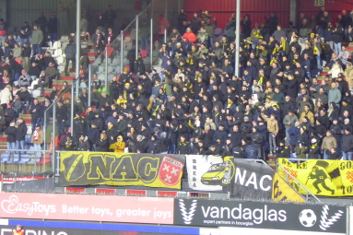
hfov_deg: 11.8
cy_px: 100
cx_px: 191
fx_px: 1715
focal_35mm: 175
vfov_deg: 7.8
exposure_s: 1/13
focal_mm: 25.6
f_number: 5.4
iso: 400
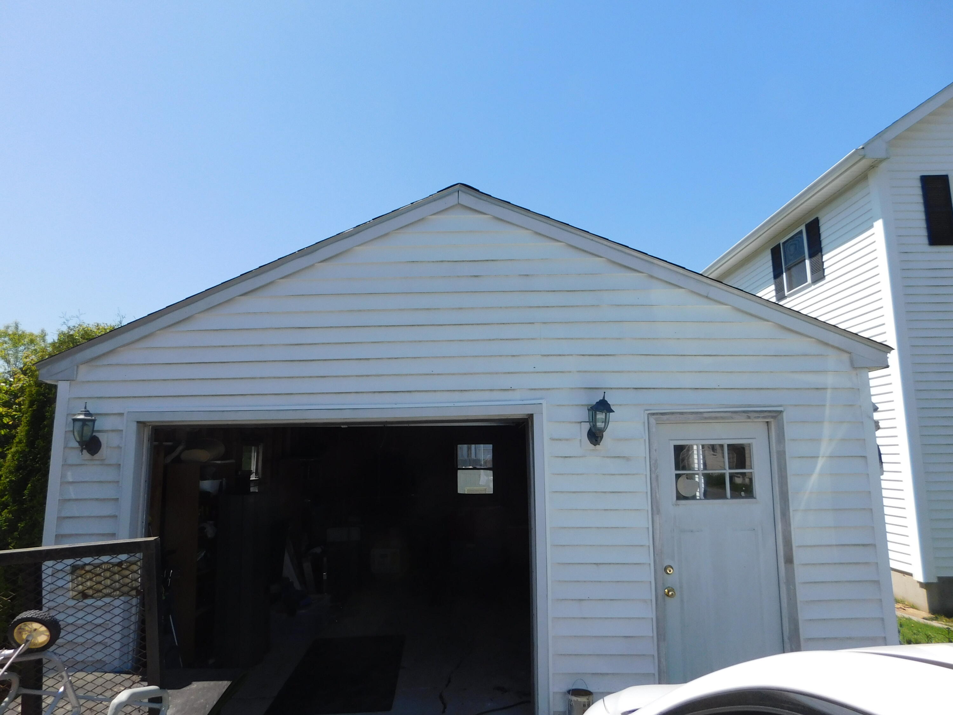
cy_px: 358
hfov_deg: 73.9
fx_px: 633
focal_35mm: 23
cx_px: 476
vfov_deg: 58.9
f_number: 6
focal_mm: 4
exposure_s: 1/500
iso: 125
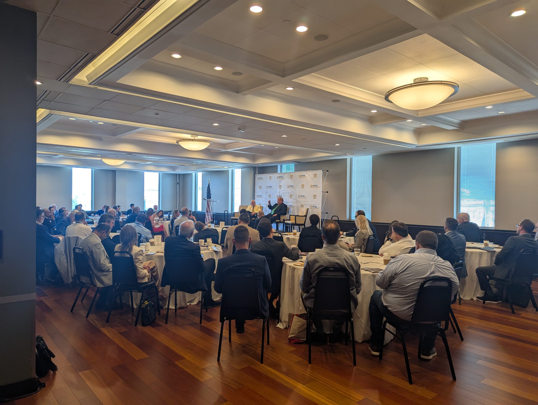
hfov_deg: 71.5
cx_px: 269
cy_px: 202
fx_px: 374
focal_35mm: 24
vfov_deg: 56.9
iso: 59
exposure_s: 1/120
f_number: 1.85
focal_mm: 6.81
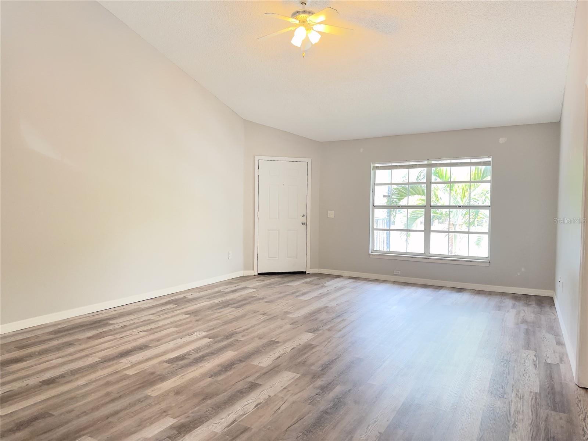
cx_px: 294
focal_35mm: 24
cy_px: 220
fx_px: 408
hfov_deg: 71.6
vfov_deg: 56.8
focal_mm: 6.86
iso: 80
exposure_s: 1/134
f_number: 1.78
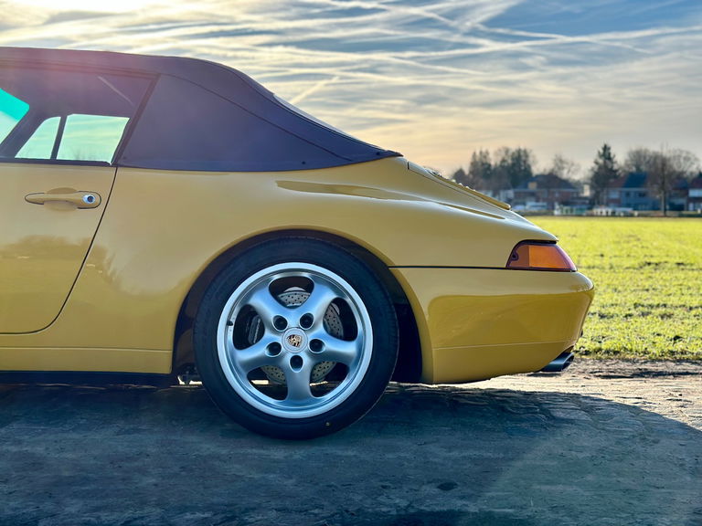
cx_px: 351
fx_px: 973
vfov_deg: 30.3
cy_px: 263
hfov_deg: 39.7
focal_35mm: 48
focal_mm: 6.86
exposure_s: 1/5000
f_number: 1.78
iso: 100
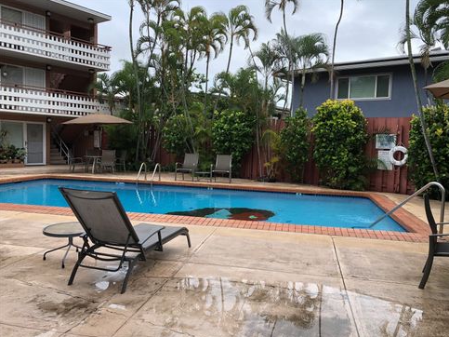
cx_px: 231
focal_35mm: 29
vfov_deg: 48.2
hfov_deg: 61.7
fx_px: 376
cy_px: 173
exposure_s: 1/143
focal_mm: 3.99
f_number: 1.8
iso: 20
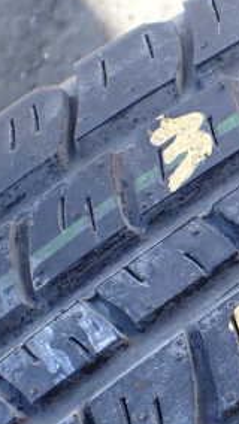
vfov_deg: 30.6
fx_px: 776
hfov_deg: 16.5
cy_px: 203
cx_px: 314
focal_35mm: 69
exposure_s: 1/160
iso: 100
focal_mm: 5.4
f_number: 2.3
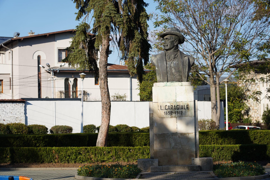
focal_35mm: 93
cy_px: 90
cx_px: 135
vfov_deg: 14.7
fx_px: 697
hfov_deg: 21.9
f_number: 4
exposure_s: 1/800
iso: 100
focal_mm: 93
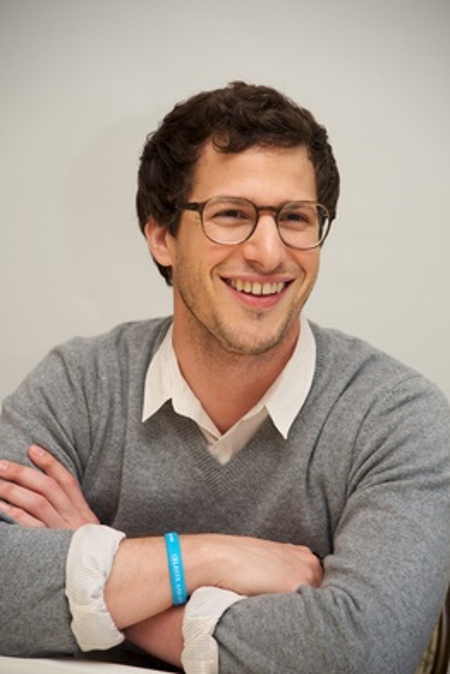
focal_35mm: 122
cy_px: 333
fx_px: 2287
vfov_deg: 16.8
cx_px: 227
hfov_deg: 11.2
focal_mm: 120
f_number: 5.6
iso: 500
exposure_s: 1/60
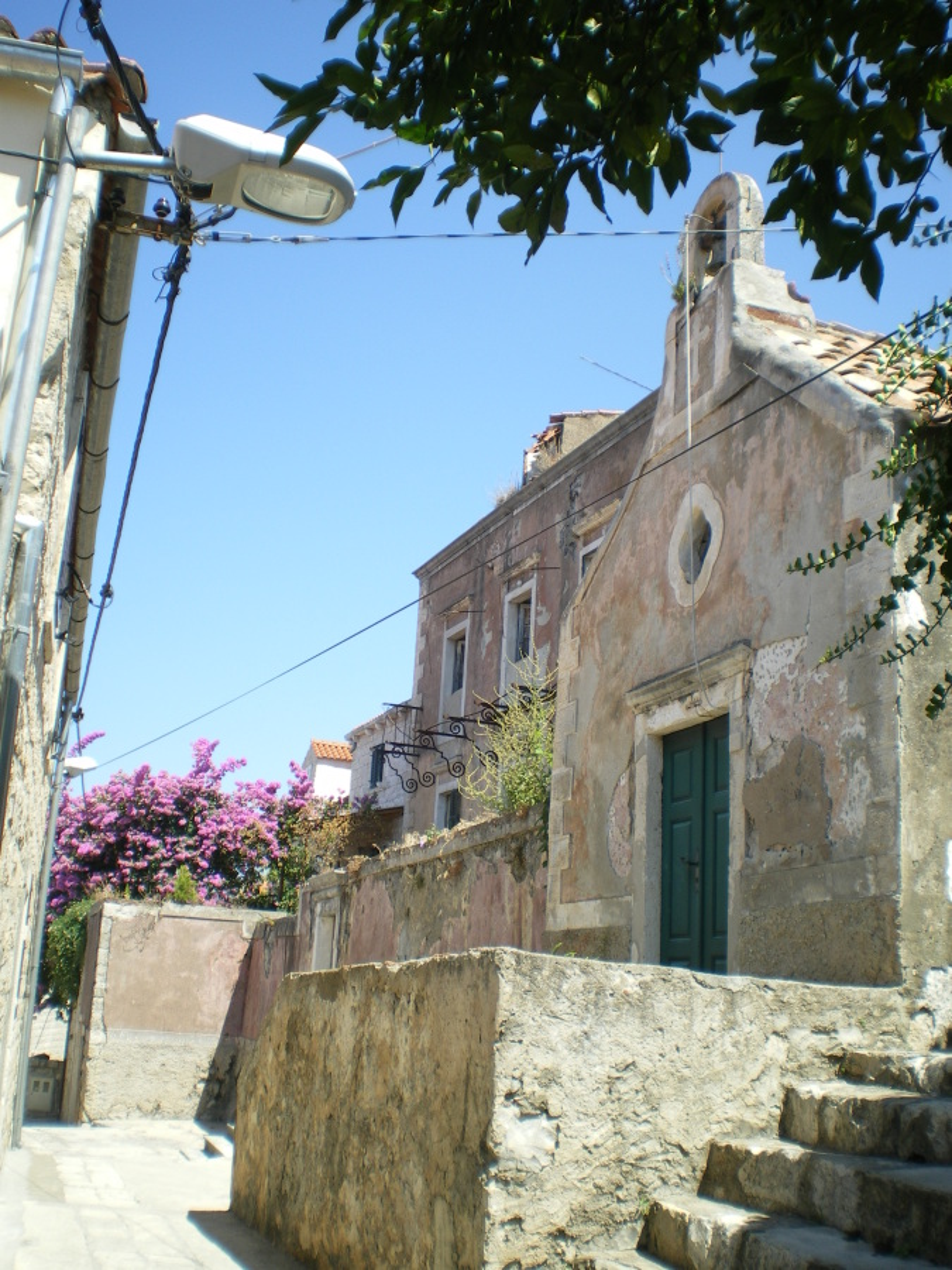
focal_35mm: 36
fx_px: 1320
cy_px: 635
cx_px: 476
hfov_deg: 39.7
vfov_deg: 51.4
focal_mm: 6.3
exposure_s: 1/200
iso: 50
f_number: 4.6
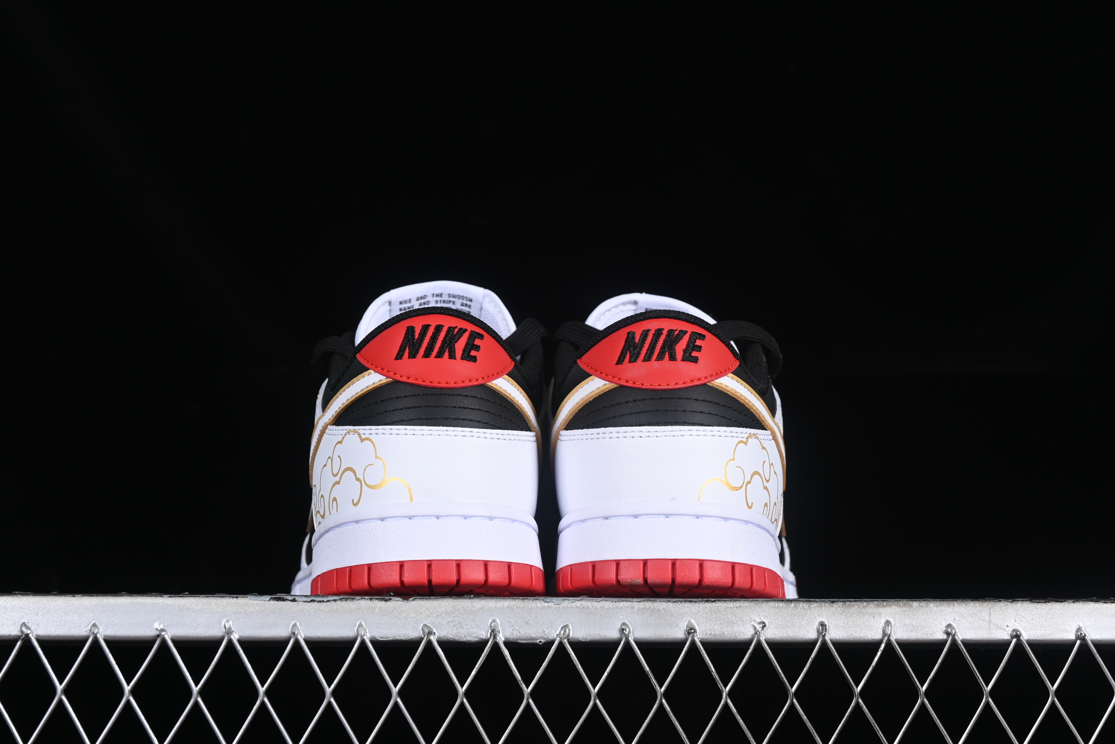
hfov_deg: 27.0
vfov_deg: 18.2
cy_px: 372
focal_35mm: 75
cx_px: 558
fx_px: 2323
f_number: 8
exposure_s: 1/80
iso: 160
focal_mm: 50
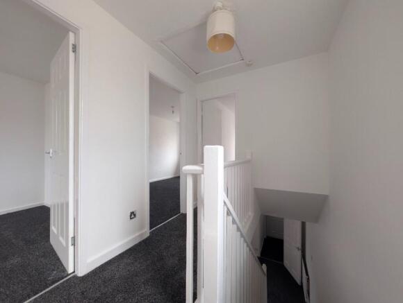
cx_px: 202
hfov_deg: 110.4
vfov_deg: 94.7
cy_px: 152
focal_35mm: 12
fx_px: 140
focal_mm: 2.02
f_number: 1.7
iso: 54
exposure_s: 1/111
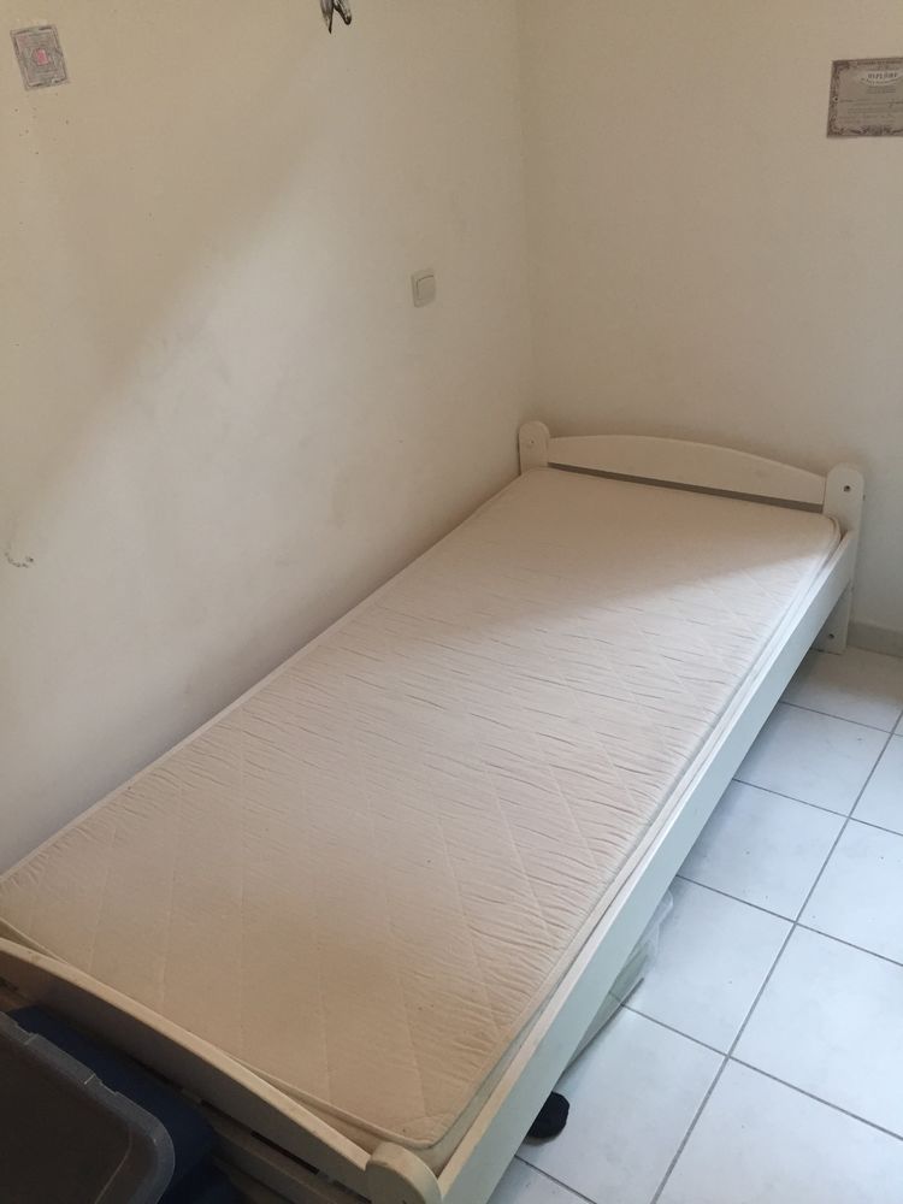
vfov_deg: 61.7
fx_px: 1009
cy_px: 602
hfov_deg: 48.2
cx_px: 452
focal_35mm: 29
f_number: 2.2
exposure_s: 1/33
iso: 80
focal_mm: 4.15
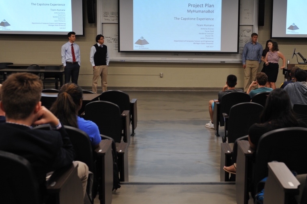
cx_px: 183
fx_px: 392
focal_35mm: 46
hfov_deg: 42.6
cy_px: 73
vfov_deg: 29.0
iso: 1000
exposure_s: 1/80
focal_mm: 35
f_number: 4.5
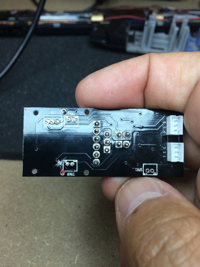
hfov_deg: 48.2
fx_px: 223
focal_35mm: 29
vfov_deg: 61.7
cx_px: 100
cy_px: 134
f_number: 2.2
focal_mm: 4.15
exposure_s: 1/100
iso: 64
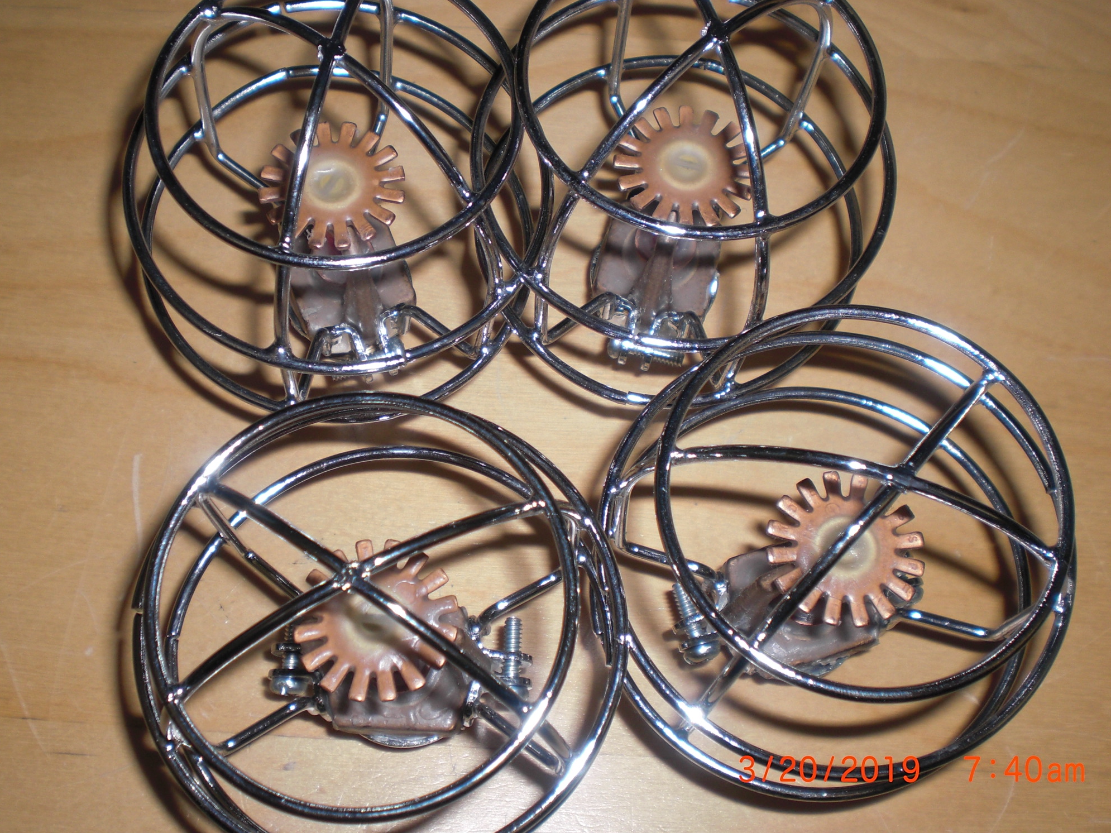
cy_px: 386
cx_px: 519
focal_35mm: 44
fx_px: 1412
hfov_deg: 42.9
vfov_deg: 32.9
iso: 64
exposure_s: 1/60
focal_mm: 6.3
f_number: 3.1
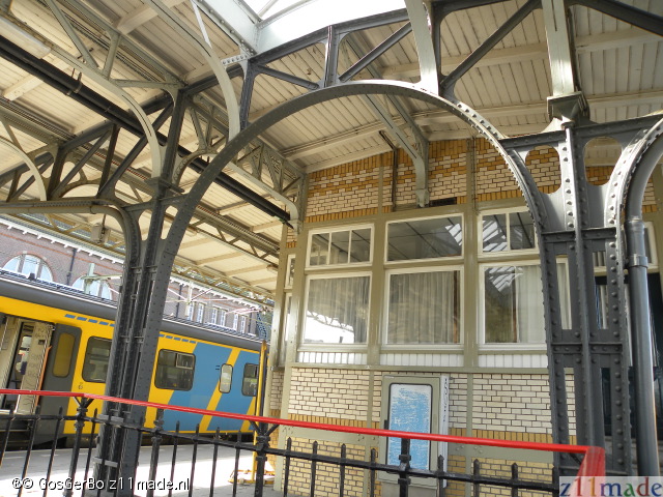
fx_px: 498
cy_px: 248
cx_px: 332
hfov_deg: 67.3
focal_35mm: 26
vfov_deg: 53.1
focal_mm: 4.6
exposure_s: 1/70.1
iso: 64
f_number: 3.2
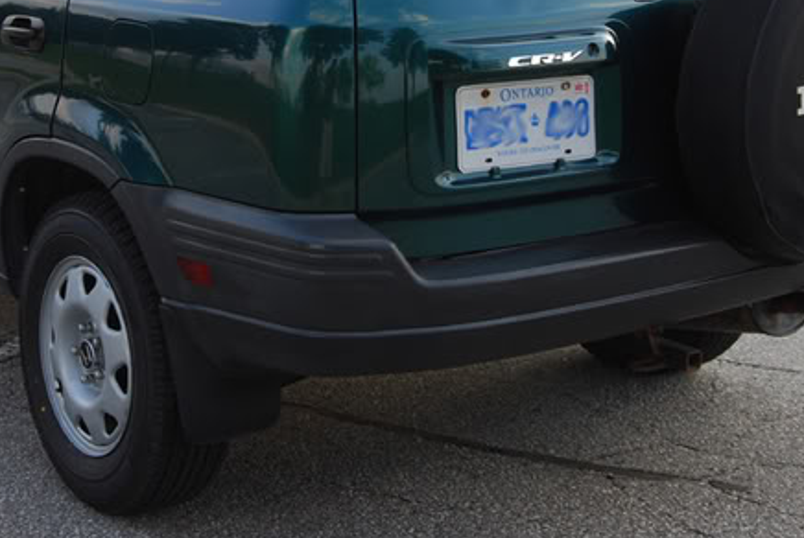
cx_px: 295
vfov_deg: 17.5
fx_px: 1722
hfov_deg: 26.2
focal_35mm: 77
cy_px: 65
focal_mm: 28
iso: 100
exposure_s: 1/25
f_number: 6.3
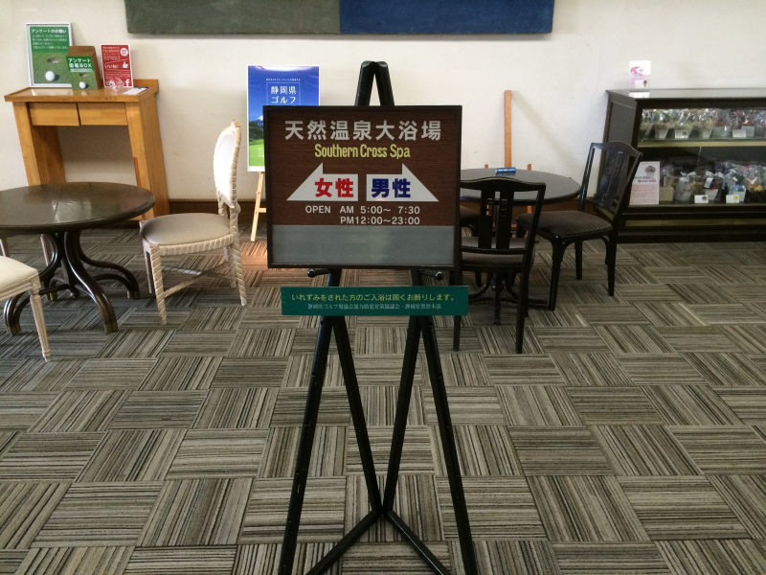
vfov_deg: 48.2
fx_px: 642
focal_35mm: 29
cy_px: 288
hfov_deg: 61.7
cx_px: 383
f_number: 2.2
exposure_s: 1/33
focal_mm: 4.15
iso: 250
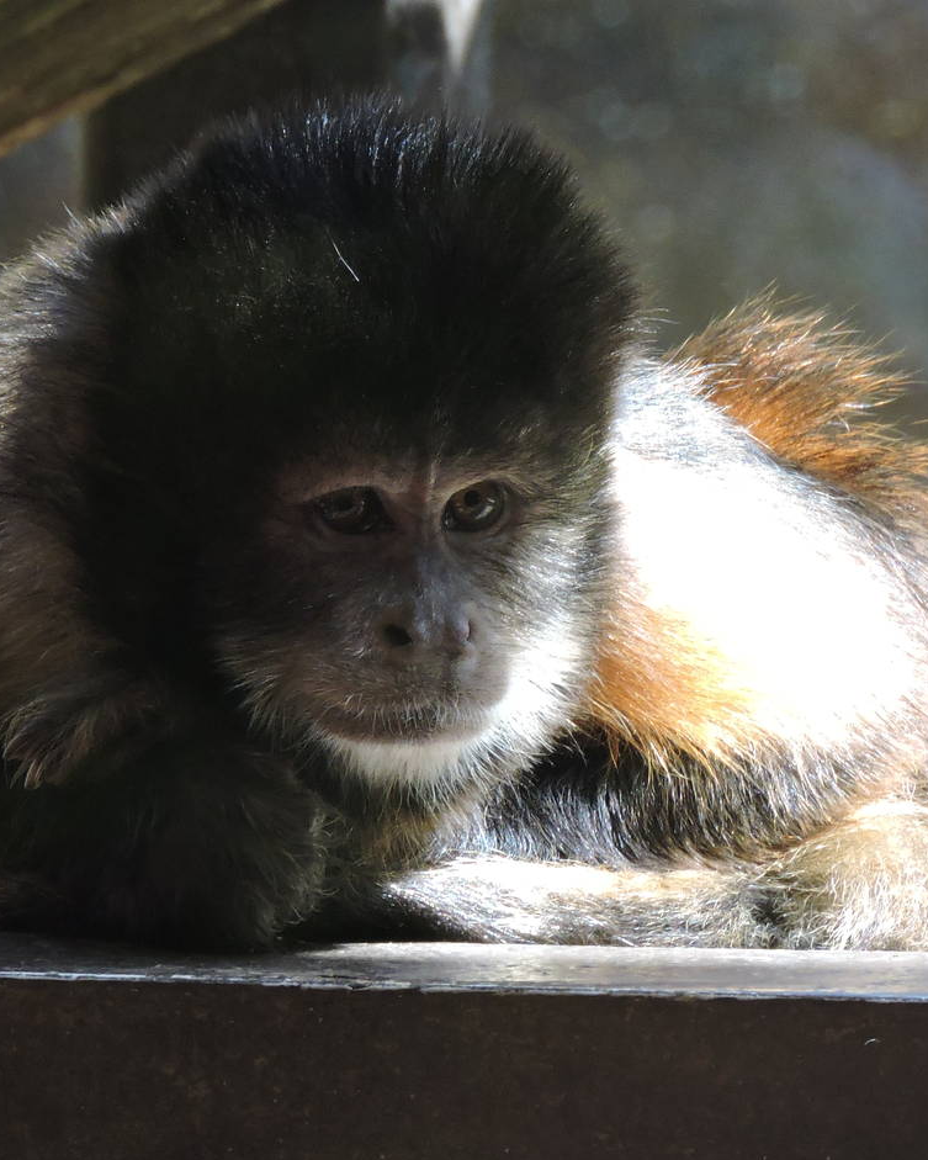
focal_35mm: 664
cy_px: 444
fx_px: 22792
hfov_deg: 2.3
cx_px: 402
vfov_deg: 2.9
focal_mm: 71.7
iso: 400
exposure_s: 1/125
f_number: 5.6
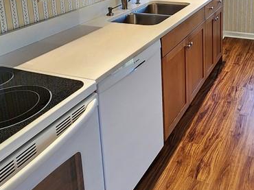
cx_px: 203
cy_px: 2
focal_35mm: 36
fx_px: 264
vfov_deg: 35.9
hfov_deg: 48.5
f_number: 2.2
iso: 200
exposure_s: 1/60
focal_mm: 2.2
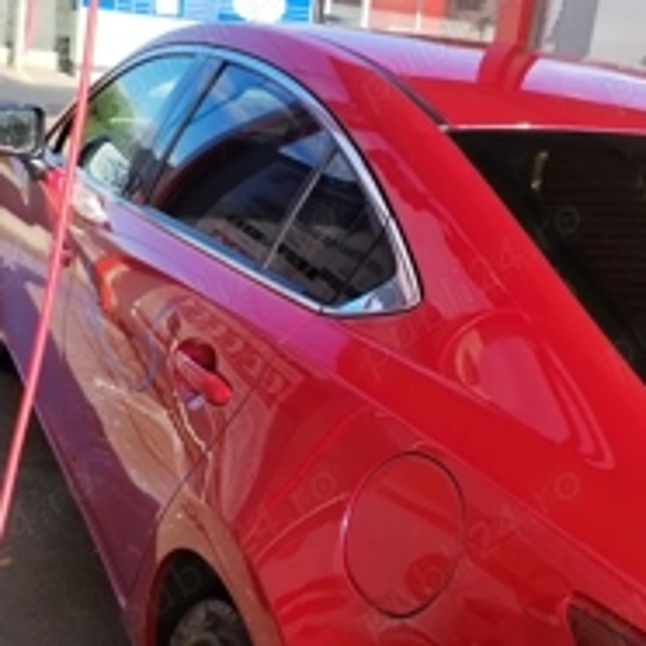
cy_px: 344
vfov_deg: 31.1
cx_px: 347
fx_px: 1161
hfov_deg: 31.1
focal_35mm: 55
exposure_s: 1/799
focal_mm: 4.75
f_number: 1.8
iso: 100
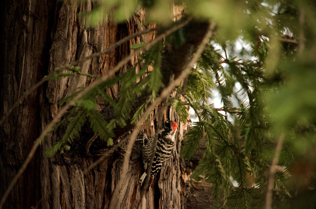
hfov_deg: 4.6
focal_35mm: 450
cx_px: 158
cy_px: 104
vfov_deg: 3.0
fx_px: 3941
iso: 1250
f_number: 5.6
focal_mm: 300
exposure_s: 1/125
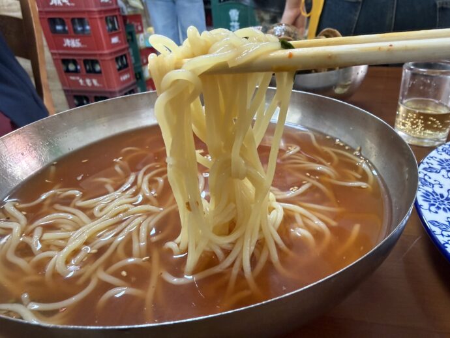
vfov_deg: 56.8
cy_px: 169
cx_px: 225
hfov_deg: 71.6
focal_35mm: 24
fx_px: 312
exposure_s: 1/99
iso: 250
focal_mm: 2.22
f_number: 2.2
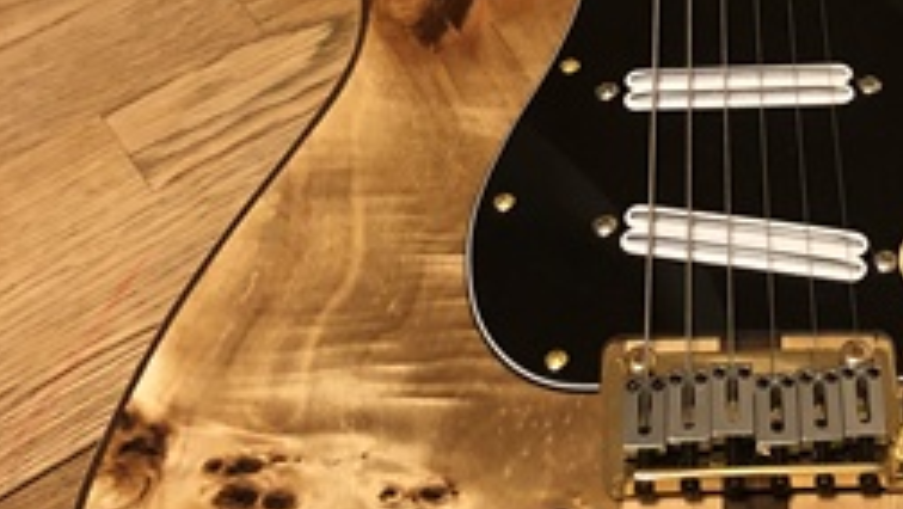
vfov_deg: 16.9
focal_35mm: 71
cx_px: 756
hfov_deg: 28.9
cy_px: 97
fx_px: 1701
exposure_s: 1/15
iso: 100
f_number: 1.8
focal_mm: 3.99
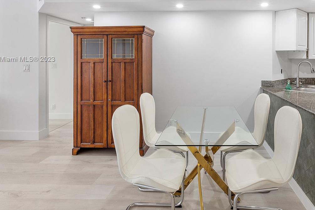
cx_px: 206
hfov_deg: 71.9
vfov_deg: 51.4
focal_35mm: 24
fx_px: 210
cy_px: 60
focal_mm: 10
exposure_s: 1/5
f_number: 11
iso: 160
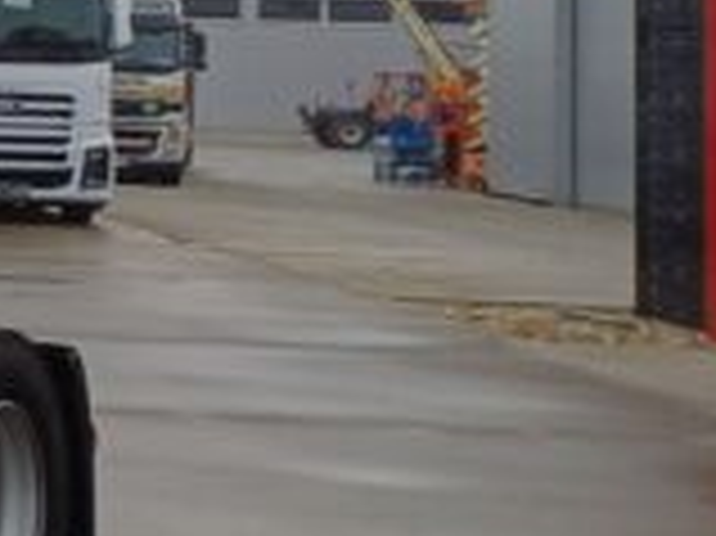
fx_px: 2501
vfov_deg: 12.0
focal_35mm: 121
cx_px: -959
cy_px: -59
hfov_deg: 12.8
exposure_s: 1/100
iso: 50
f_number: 1.8
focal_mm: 4.65
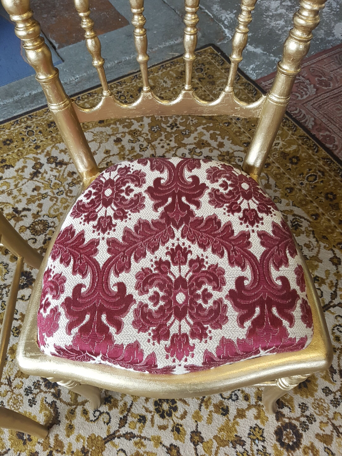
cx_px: 171
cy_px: 228
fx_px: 343
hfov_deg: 53.1
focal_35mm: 26
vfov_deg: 67.3
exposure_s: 1/33
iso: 160
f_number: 1.7
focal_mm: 4.2
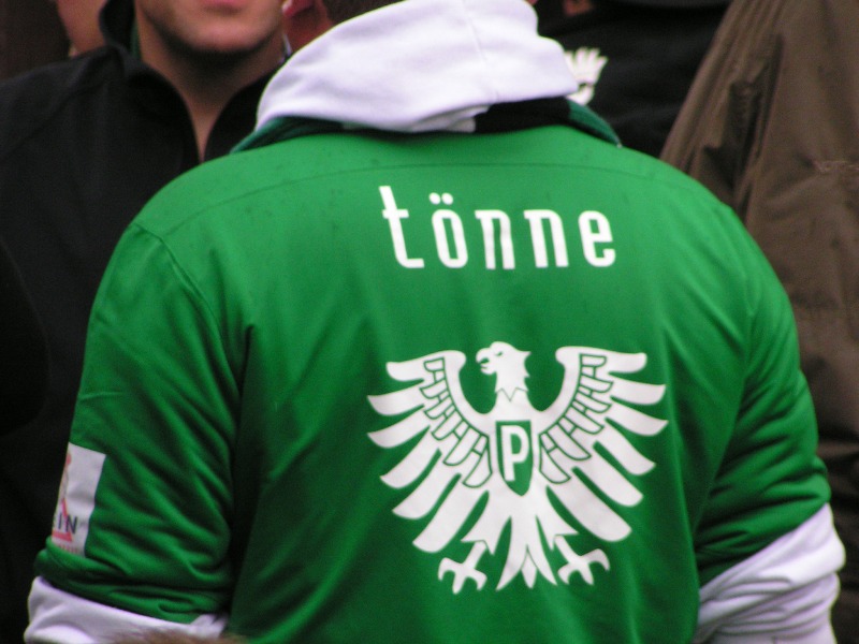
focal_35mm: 380
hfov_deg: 5.2
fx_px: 9430
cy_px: 322
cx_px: 430
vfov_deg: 3.9
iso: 200
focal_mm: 58
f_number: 3.5
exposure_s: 1/800
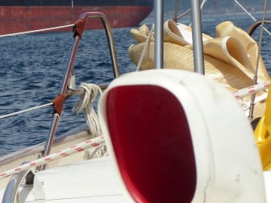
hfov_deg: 6.7
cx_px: 4
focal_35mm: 294
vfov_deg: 5.0
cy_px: 25
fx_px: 2301
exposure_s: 1/1600
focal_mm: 20.1
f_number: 4.5
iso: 100
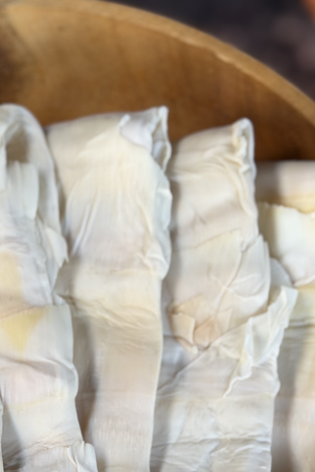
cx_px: 1
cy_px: 393
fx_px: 1575
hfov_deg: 11.3
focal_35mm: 120
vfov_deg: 16.9
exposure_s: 1/121
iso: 64
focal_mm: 6.76
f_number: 1.78
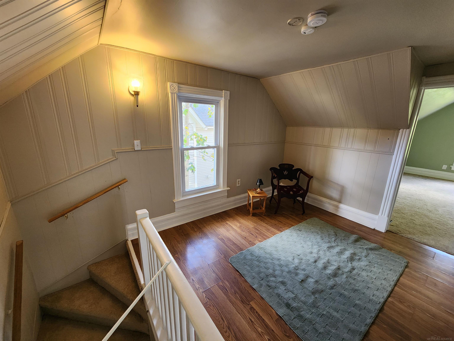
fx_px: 170
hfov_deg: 106.2
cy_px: 170
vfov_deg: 89.9
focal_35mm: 13
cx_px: 227
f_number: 2.2
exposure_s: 1/60
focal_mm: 2.2
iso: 320
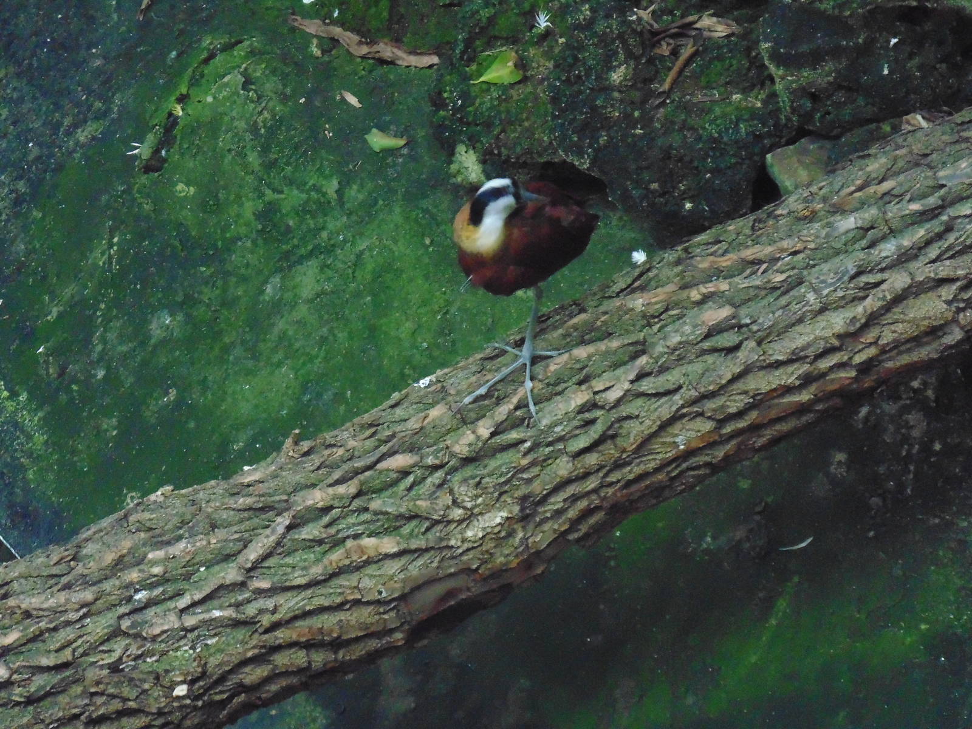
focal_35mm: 190
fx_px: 5335
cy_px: 364
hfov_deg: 10.4
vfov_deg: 7.8
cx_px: 486
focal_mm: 34.2
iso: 800
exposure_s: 1/15
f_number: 5.4
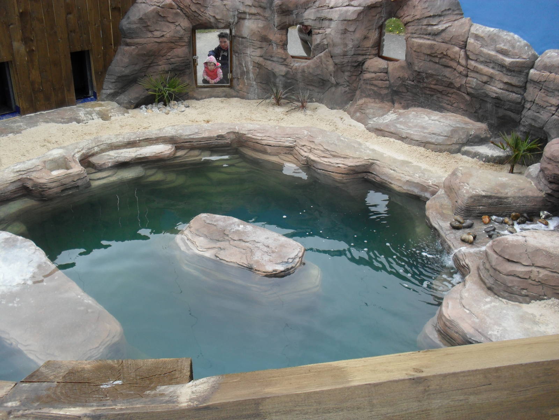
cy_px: 210
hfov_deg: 52.6
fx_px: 565
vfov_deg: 40.7
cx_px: 280
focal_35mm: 35
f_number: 3.2
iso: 100
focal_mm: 6.3
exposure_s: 1/350
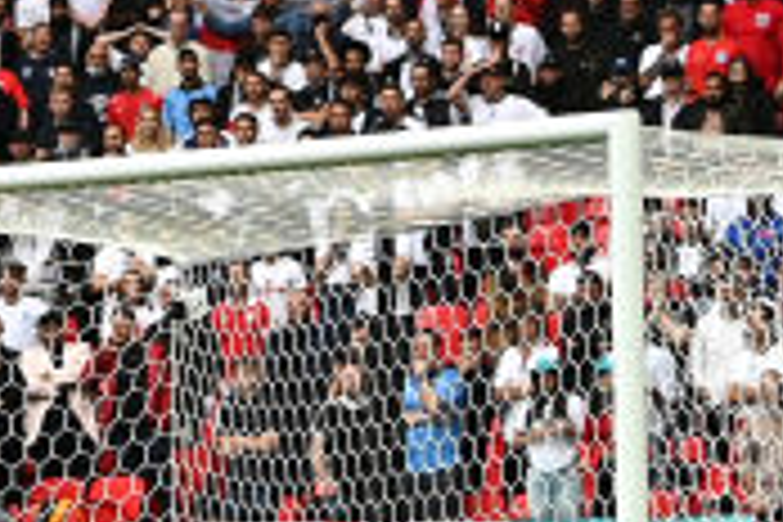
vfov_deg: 2.7
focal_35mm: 506
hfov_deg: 4.0
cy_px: -547
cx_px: -837
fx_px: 11005
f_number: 3.5
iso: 1000
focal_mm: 86
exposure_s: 1/2000
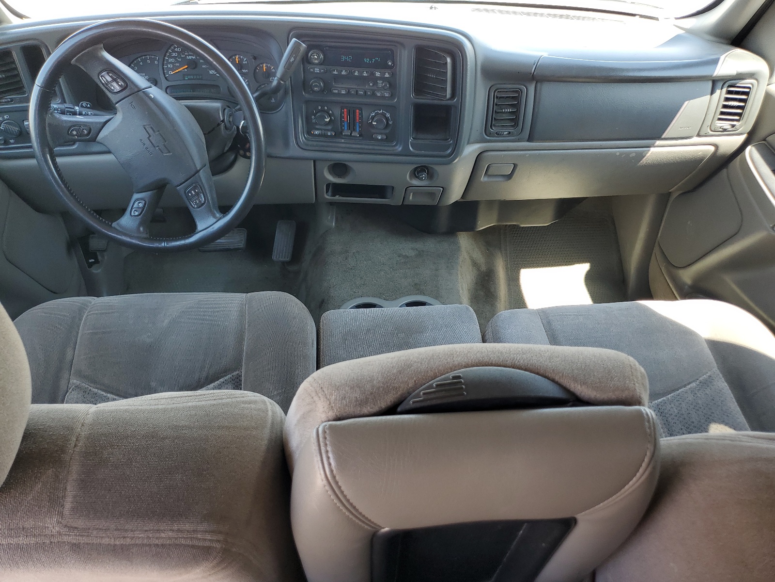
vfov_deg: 53.1
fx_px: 582
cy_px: 291
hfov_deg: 67.3
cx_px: 388
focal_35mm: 26
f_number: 1.5
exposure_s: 1/159
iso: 50
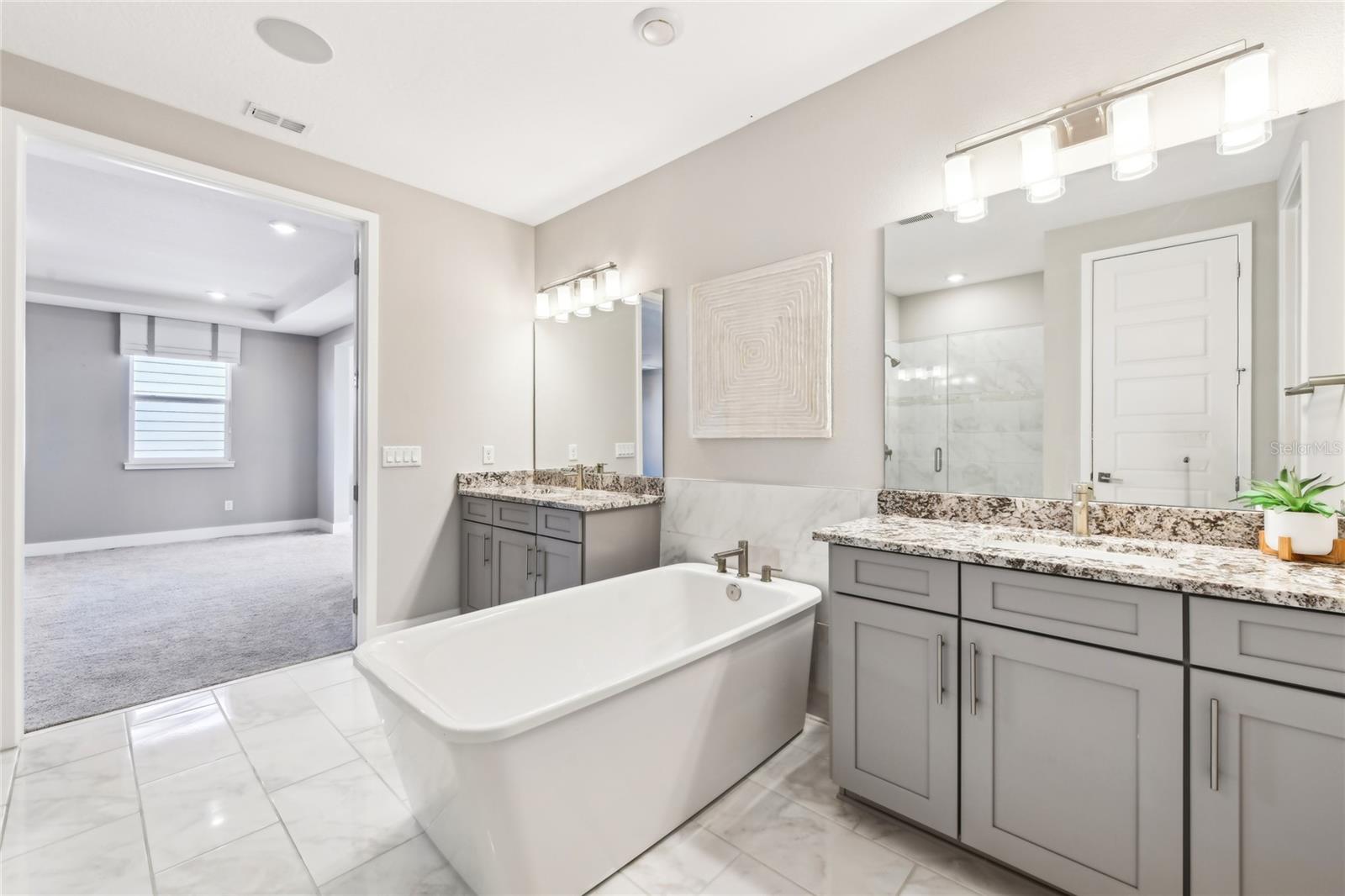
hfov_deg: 104.3
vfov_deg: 81.2
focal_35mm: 14
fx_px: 523
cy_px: 448
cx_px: 672
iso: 400
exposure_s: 1/13
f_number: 8
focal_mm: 14
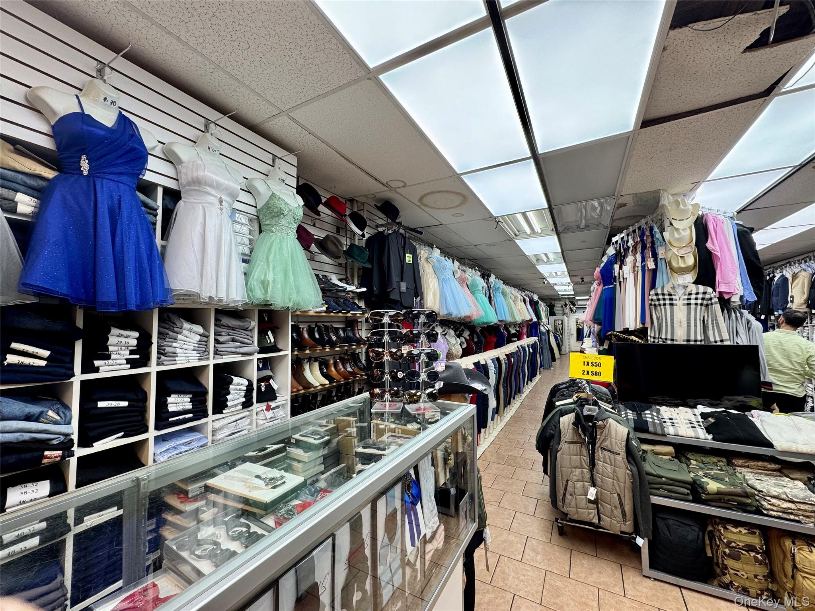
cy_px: 306
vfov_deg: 85.7
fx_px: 330
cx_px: 408
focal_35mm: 14
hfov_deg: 102.1
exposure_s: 1/120
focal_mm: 2.22
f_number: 2.2
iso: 80
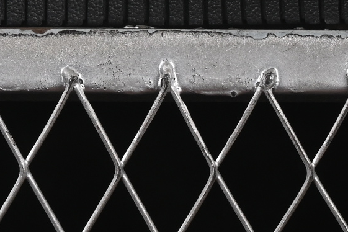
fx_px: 3596
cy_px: -331
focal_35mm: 372
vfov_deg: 3.6
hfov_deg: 5.5
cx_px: 236
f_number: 8
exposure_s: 1/80
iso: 160
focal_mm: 50
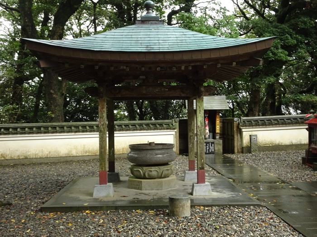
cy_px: 118
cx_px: 158
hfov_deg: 41.2
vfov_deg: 31.5
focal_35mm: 46
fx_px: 421
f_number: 4.5
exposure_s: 1/50
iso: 500
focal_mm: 7.87
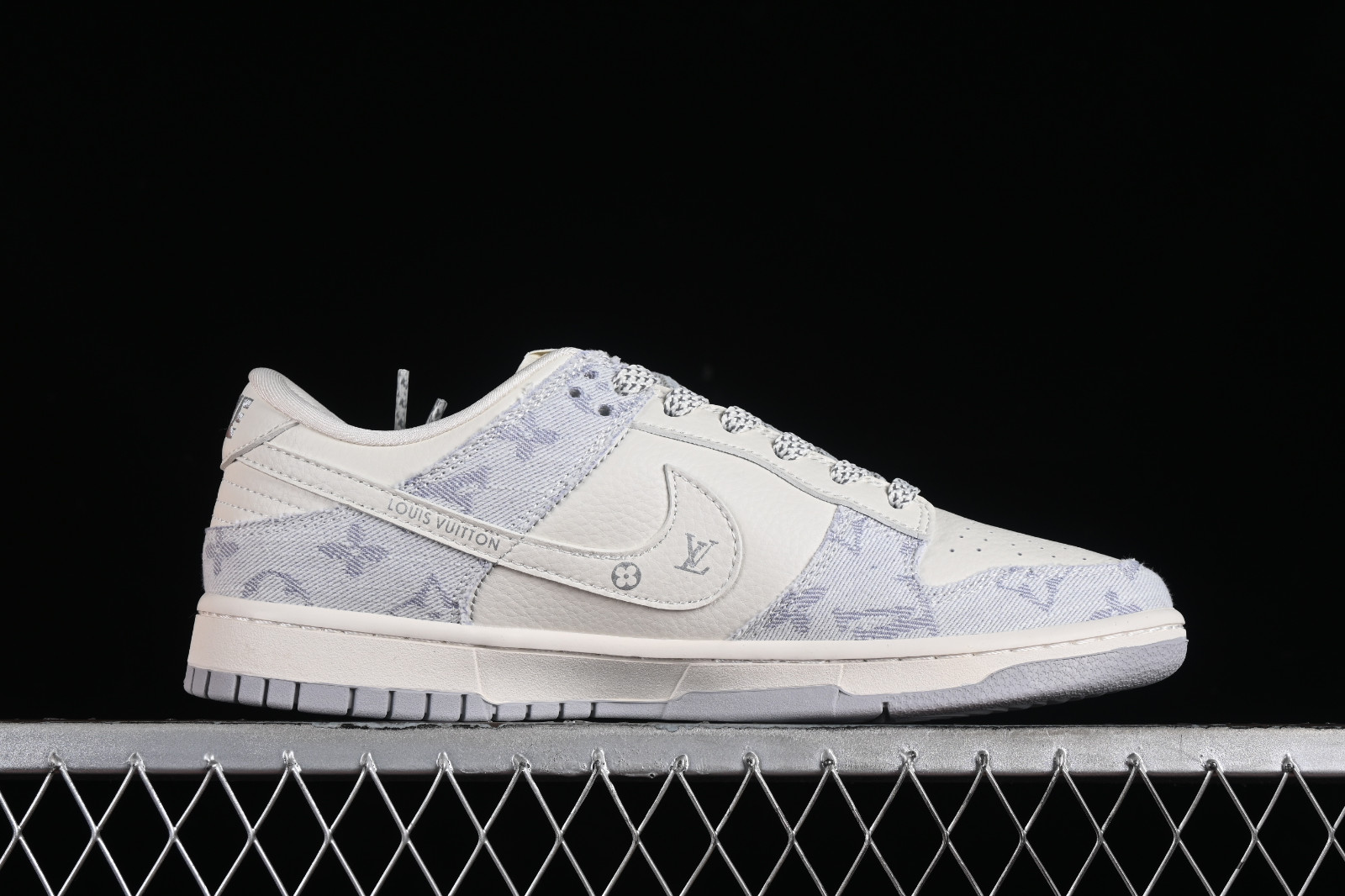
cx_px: 672
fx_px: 2801
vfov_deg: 18.2
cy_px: 448
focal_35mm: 75
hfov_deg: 27.0
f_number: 8
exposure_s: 1/80
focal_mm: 50
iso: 160
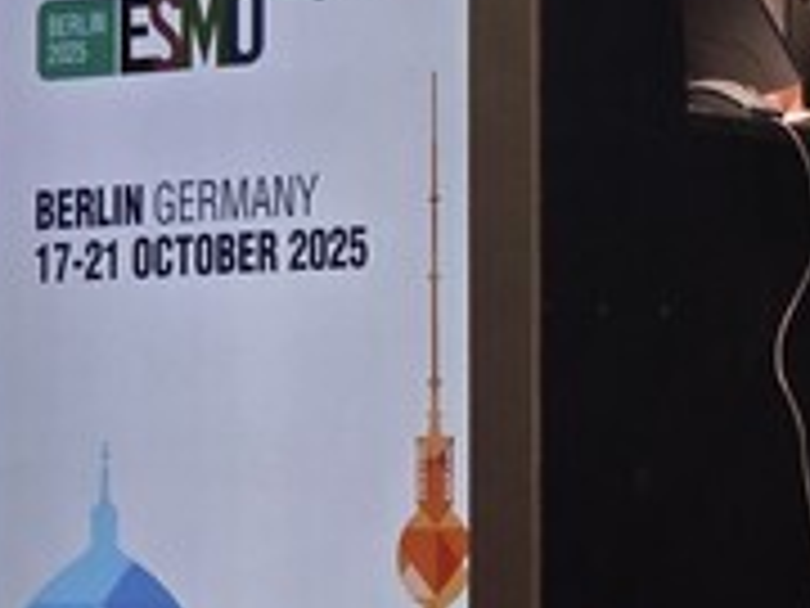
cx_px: 994
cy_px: 5
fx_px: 5382
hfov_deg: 8.5
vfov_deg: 6.4
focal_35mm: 230
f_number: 2.4
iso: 100
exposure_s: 1/50
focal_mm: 7
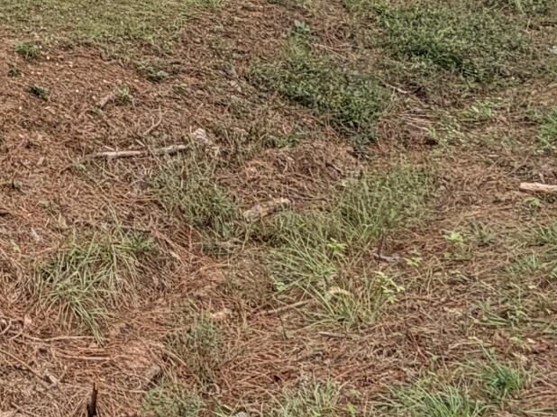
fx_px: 1094
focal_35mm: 68
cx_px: -335
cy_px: -225
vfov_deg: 18.8
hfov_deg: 22.2
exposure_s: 1/770
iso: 32
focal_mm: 2.22
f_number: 2.2
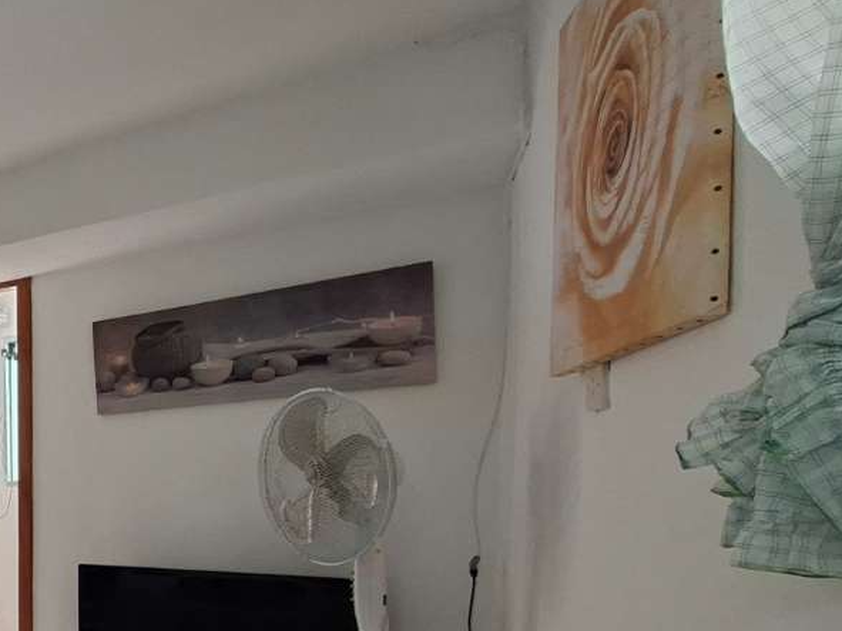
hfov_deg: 38.6
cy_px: 523
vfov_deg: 40.8
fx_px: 803
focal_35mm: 33
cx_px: -195
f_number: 2.2
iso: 125
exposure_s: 1/50
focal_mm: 1.74
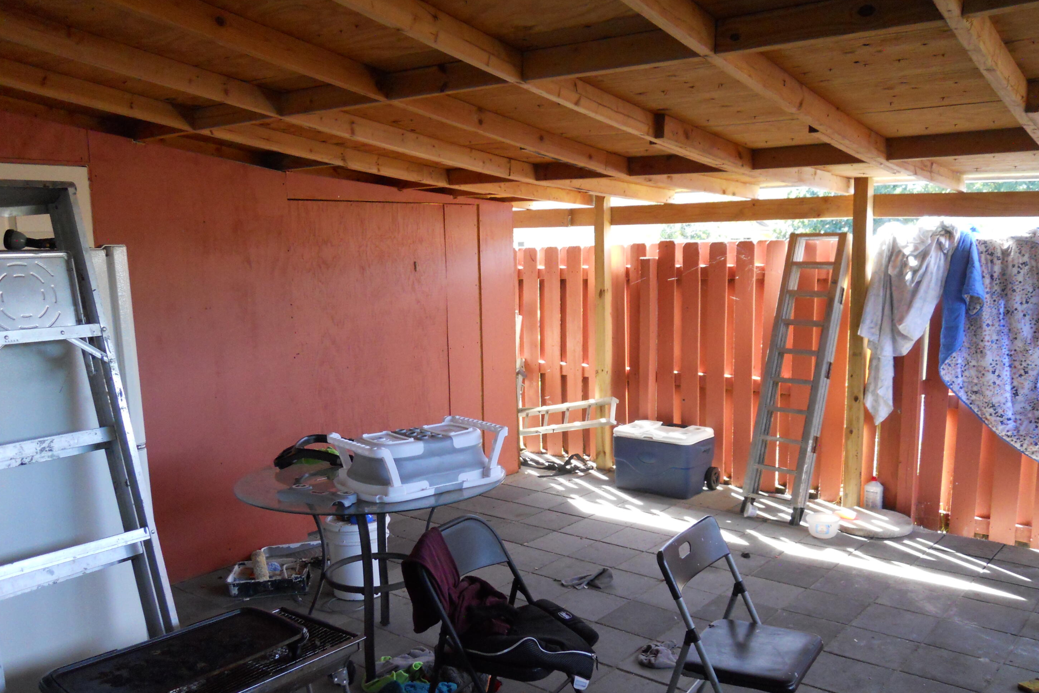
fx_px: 866
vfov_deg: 43.6
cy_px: 380
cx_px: 519
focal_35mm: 30
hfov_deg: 61.9
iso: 400
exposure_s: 1/125
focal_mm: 5
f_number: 2.7
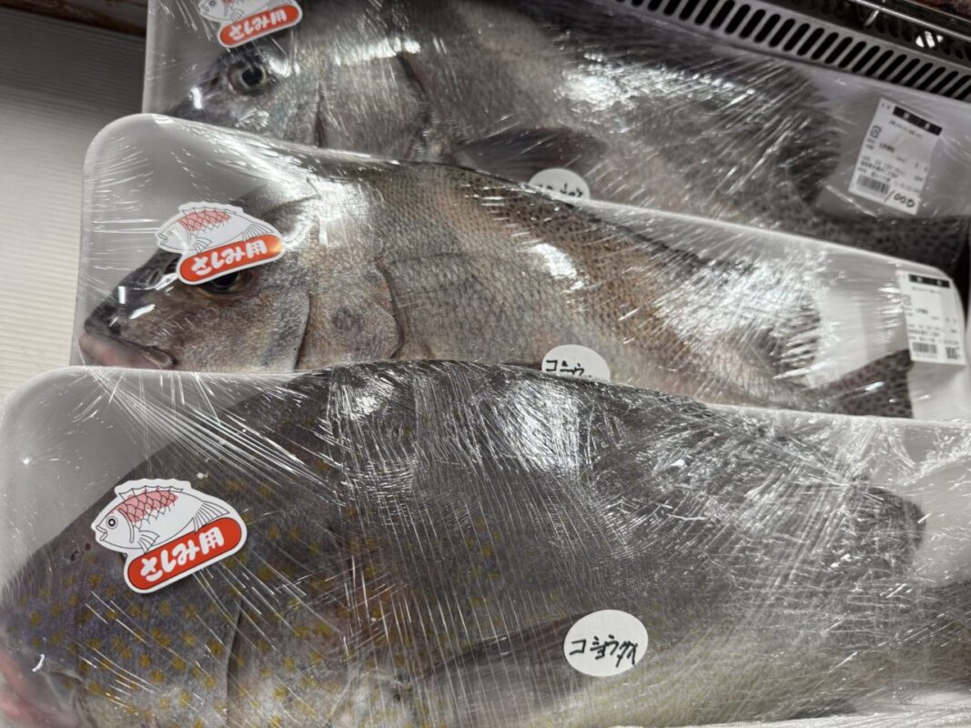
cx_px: 486
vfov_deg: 56.8
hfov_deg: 71.6
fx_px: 673
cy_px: 364
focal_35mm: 24
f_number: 1.78
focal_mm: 6.76
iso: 160
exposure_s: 1/60
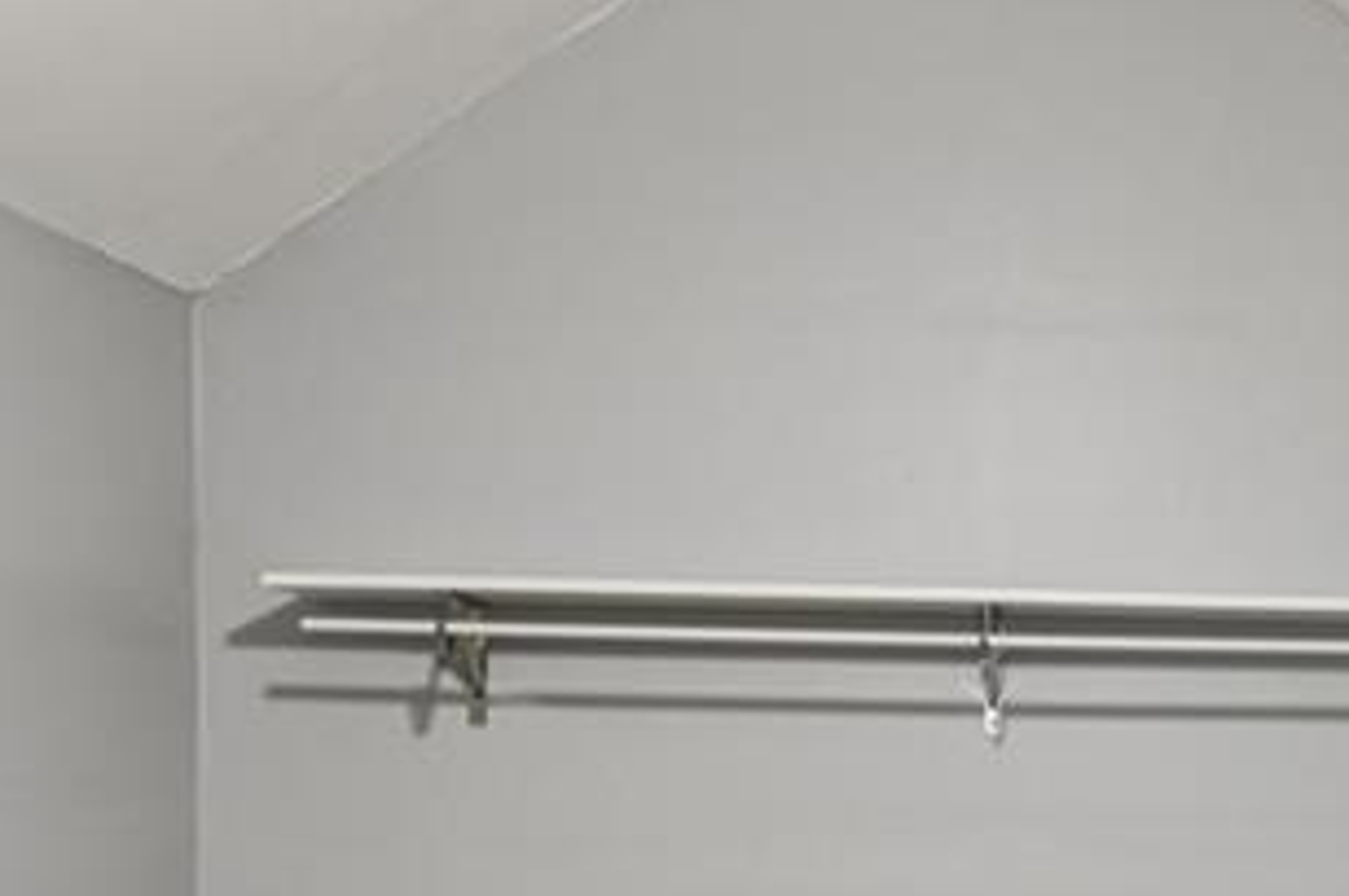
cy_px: 889
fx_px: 2683
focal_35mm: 72
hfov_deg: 25.9
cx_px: 1512
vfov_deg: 18.5
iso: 400
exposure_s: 1/5
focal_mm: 21.5
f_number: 8
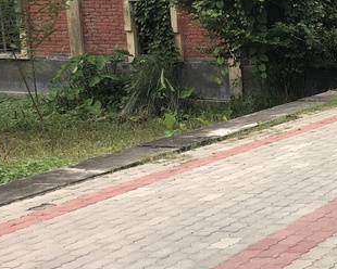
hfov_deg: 18.4
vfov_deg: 17.2
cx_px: 539
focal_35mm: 89
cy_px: 184
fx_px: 888
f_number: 1.8
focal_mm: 3.99
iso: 20
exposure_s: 1/320
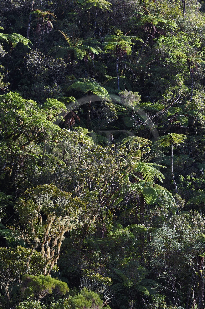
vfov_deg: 15.2
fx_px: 1154
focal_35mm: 135
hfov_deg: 10.1
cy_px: 154
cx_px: 102
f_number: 11
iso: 400
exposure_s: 1/160
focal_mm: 135
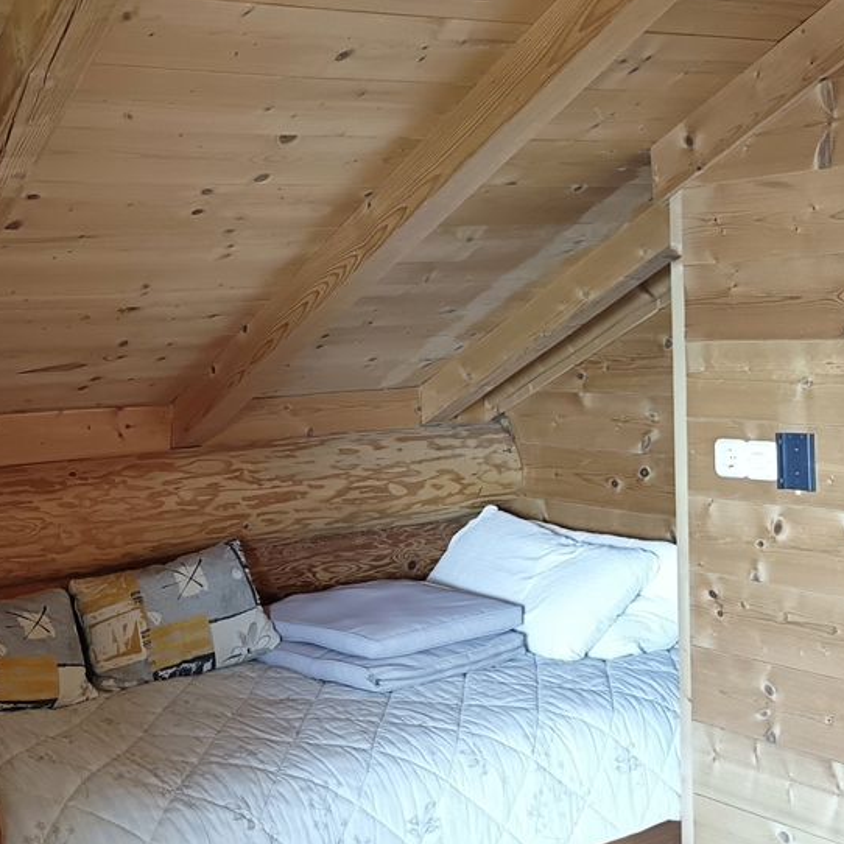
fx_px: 1296
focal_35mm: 47
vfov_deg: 36.1
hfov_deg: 35.0
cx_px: 178
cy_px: 427
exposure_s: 1/25
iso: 1654
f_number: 1.75
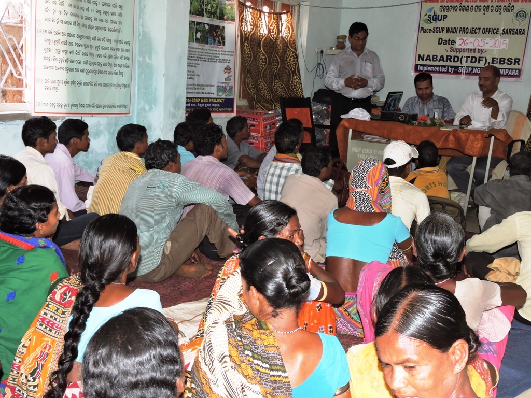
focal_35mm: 40
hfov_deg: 46.8
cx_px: 266
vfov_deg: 36.0
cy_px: 199
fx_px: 614
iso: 220
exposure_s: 1/30
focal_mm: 7.2
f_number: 3.8
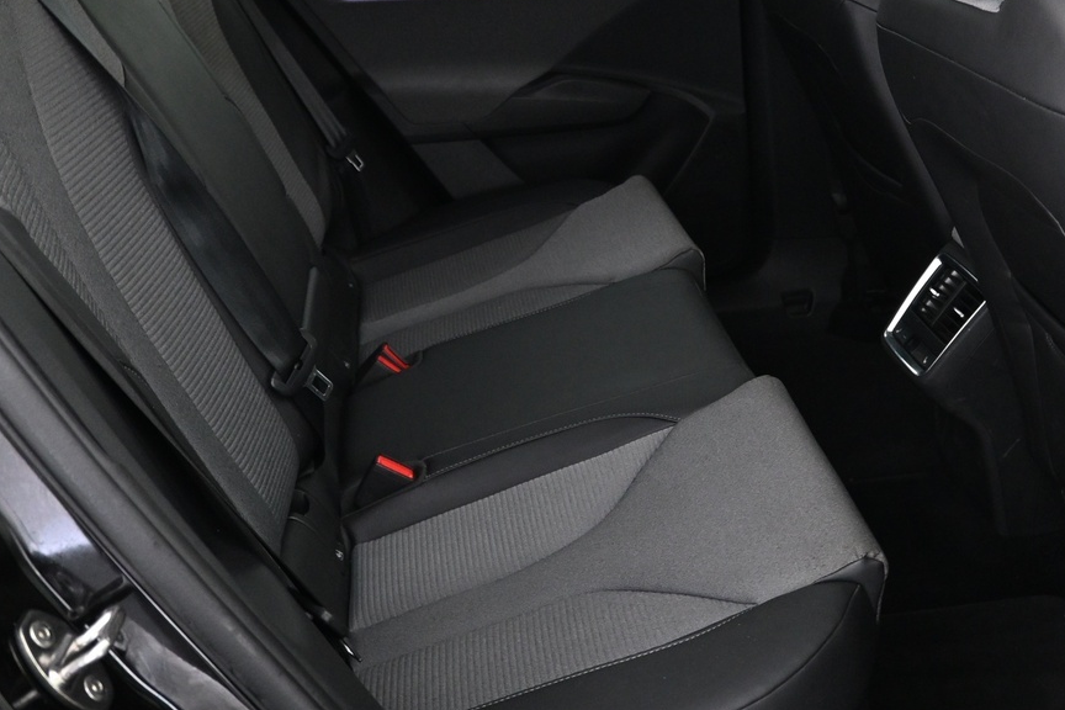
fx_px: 1331
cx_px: 642
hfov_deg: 43.4
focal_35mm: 45
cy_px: 196
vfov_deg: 29.5
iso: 1600
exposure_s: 1/15
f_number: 3.5
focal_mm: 16
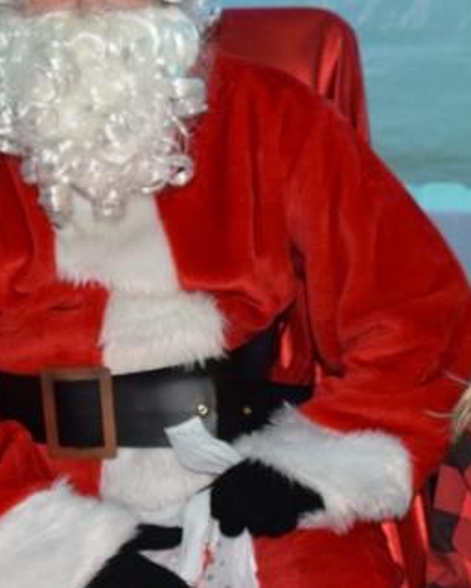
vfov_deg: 23.6
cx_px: 193
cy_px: 300
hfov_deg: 18.9
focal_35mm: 81
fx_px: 1411
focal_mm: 18
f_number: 3.5
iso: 1400
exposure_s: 1/60
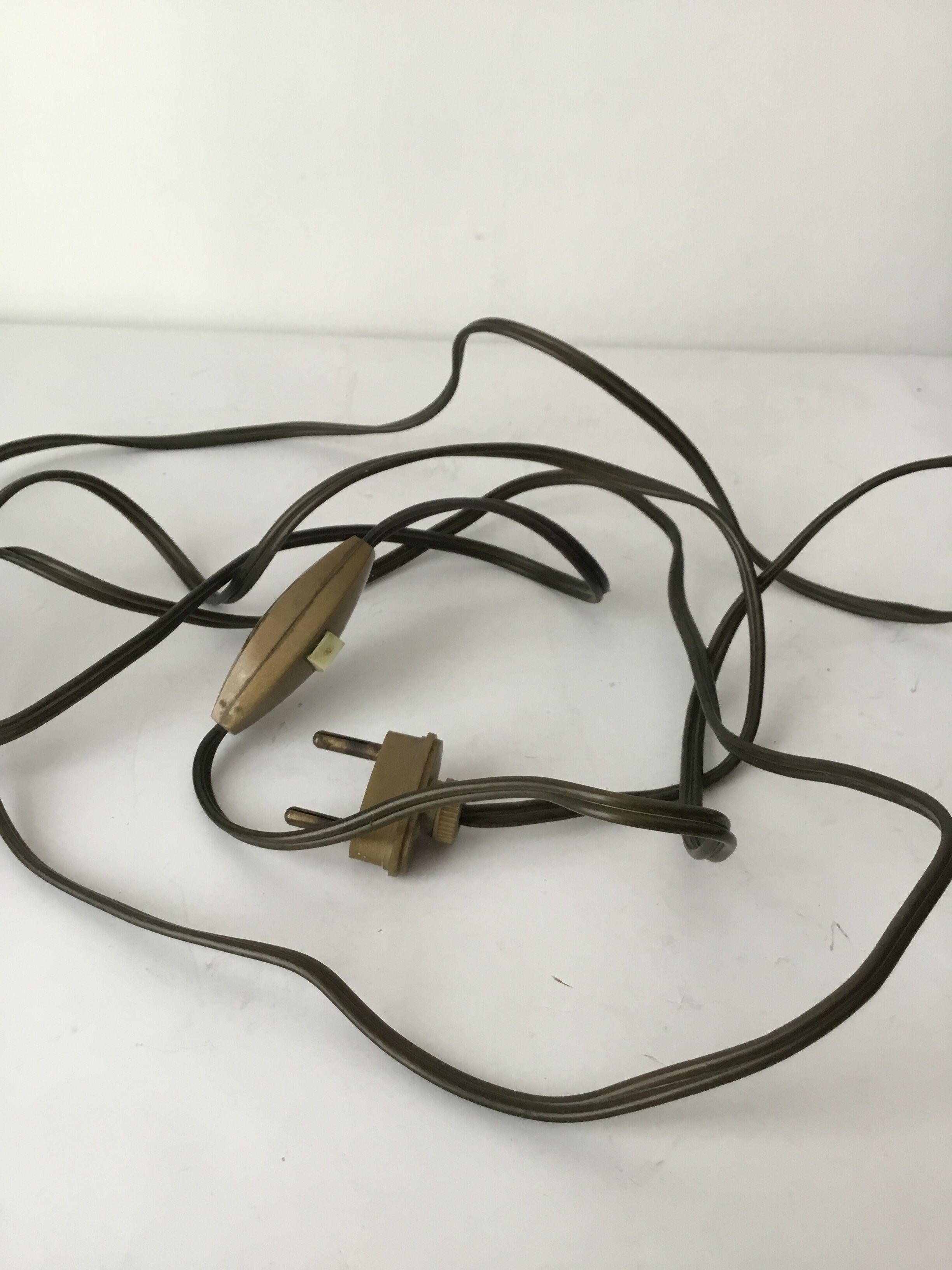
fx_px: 1137
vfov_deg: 58.4
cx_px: 476
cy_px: 635
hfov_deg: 45.4
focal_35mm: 31
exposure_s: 1/33
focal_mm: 3.3
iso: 64
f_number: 2.4
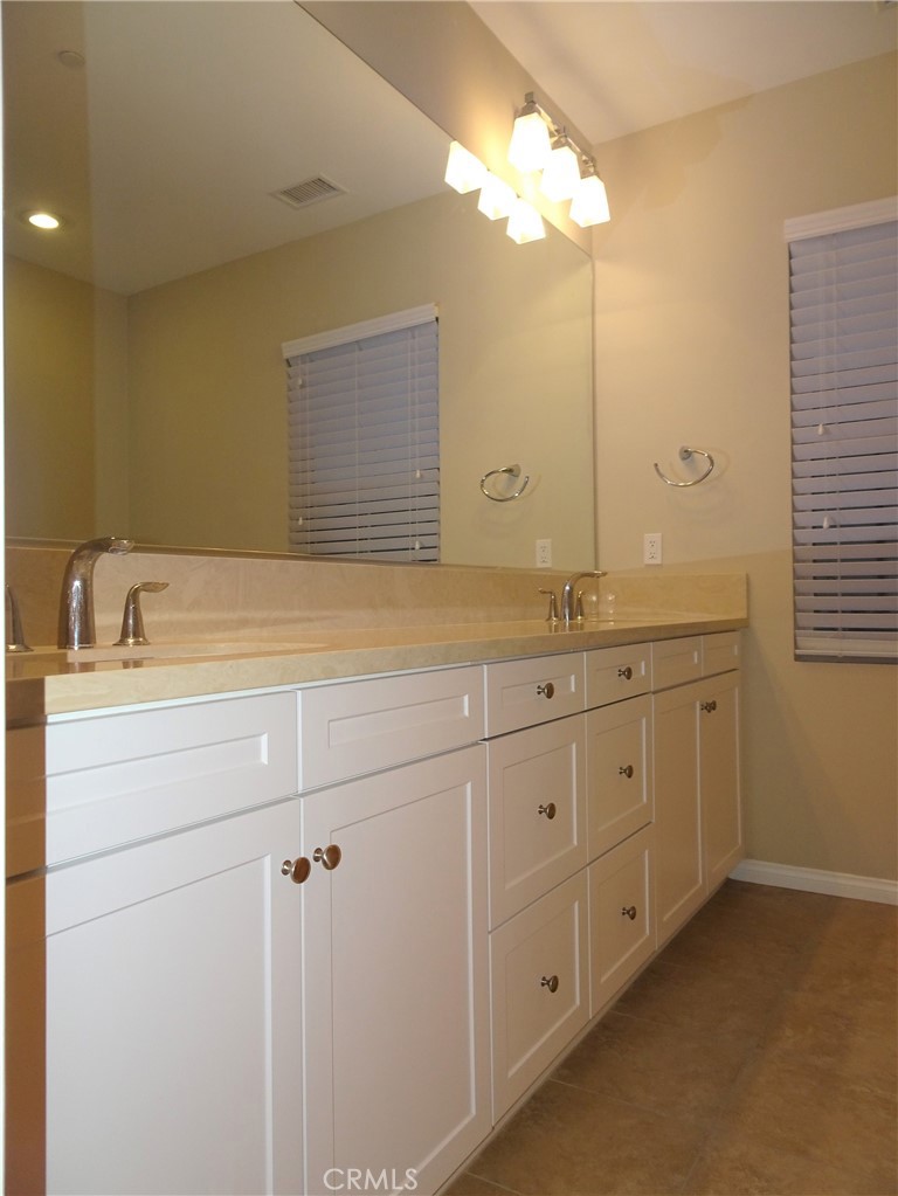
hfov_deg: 56.8
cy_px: 598
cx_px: 449
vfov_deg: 71.6
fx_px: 830
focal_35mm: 24
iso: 125
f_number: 3.5
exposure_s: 1/30
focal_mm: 4.1
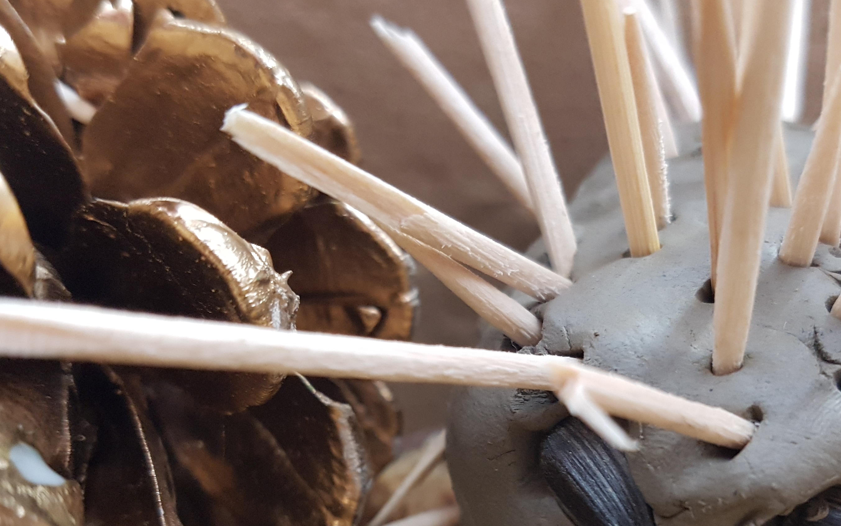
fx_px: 940
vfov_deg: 30.8
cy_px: 390
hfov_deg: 48.0
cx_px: 487
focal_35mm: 41
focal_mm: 4.2
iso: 320
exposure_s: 1/50
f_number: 1.7
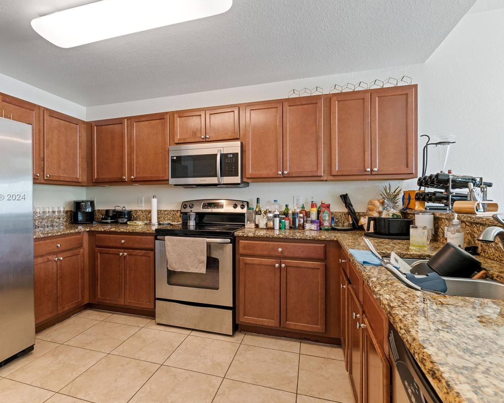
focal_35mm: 19
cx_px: 216
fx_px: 283
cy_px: 198
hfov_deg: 82.8
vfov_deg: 70.8
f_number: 13
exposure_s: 1/1.67
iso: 640
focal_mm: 16
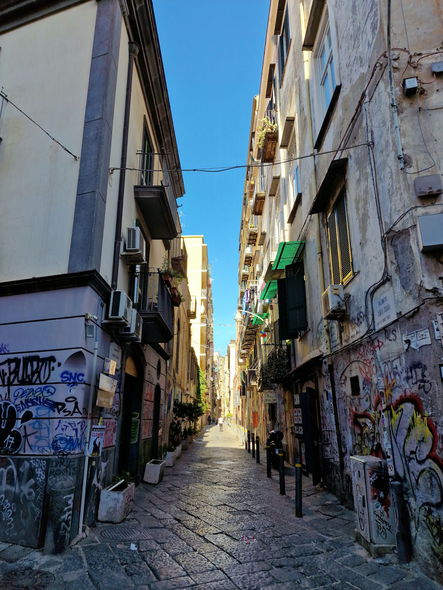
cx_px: 222
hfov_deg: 58.9
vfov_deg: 73.9
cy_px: 295
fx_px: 392
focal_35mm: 23
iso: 50
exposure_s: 1/323
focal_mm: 6.4
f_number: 1.8
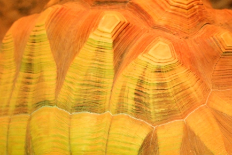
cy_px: 118
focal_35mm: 248
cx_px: 153
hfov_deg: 8.3
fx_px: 1599
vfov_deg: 5.5
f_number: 4
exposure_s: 1/250
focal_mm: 70
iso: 1600
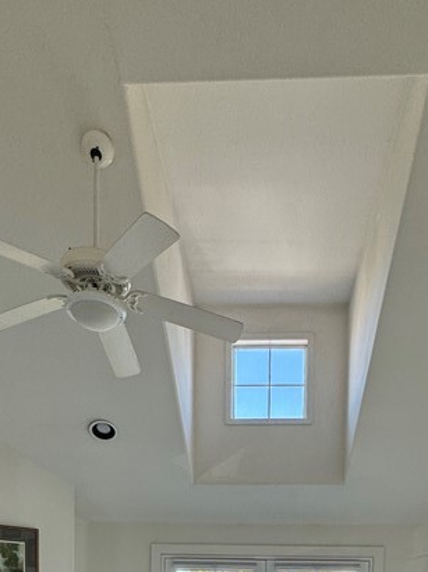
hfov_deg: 40.6
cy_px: 649
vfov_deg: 40.7
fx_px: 578
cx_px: 238
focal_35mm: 35
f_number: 2.2
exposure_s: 1/99
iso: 50
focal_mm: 2.22
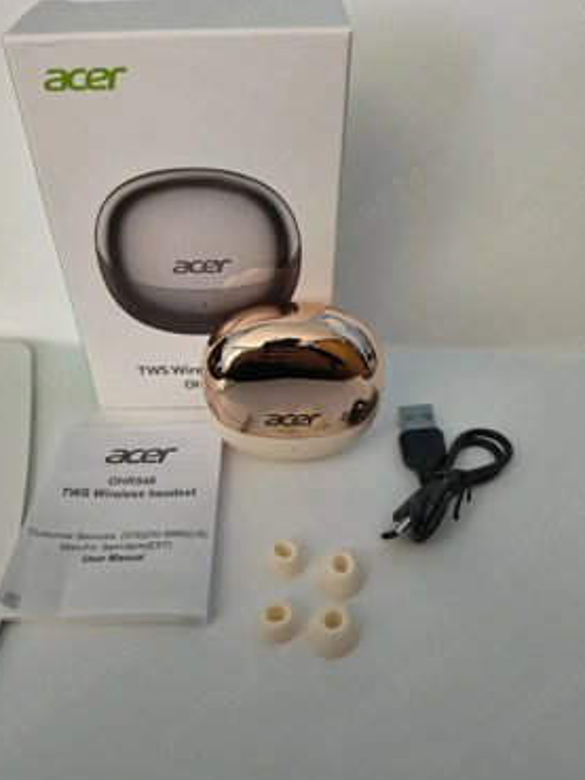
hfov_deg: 53.0
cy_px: 387
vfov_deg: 67.3
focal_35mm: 26
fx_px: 586
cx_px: 270
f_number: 1.8
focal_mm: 5.56
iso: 973
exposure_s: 1/50.3
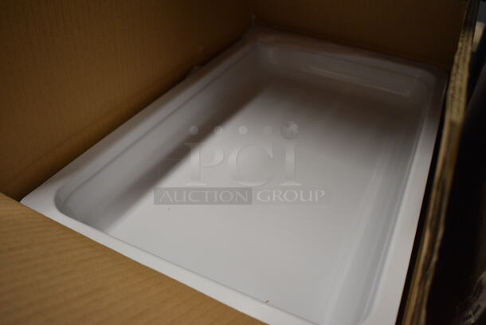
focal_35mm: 33
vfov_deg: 40.1
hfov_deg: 57.2
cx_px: 243
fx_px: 446
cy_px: 162
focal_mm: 22
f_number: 3.8
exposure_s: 1/125
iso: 1250
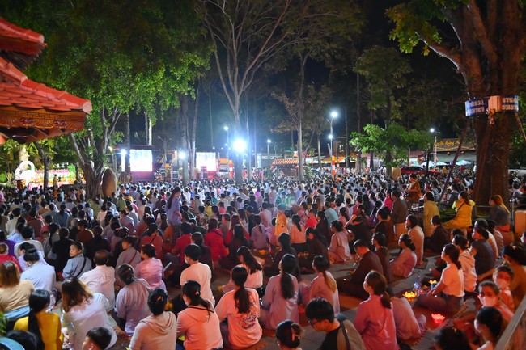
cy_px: 175
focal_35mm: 24
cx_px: 263
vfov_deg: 53.1
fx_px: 351
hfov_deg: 73.8
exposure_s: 1/50
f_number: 4
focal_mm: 24
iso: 2500
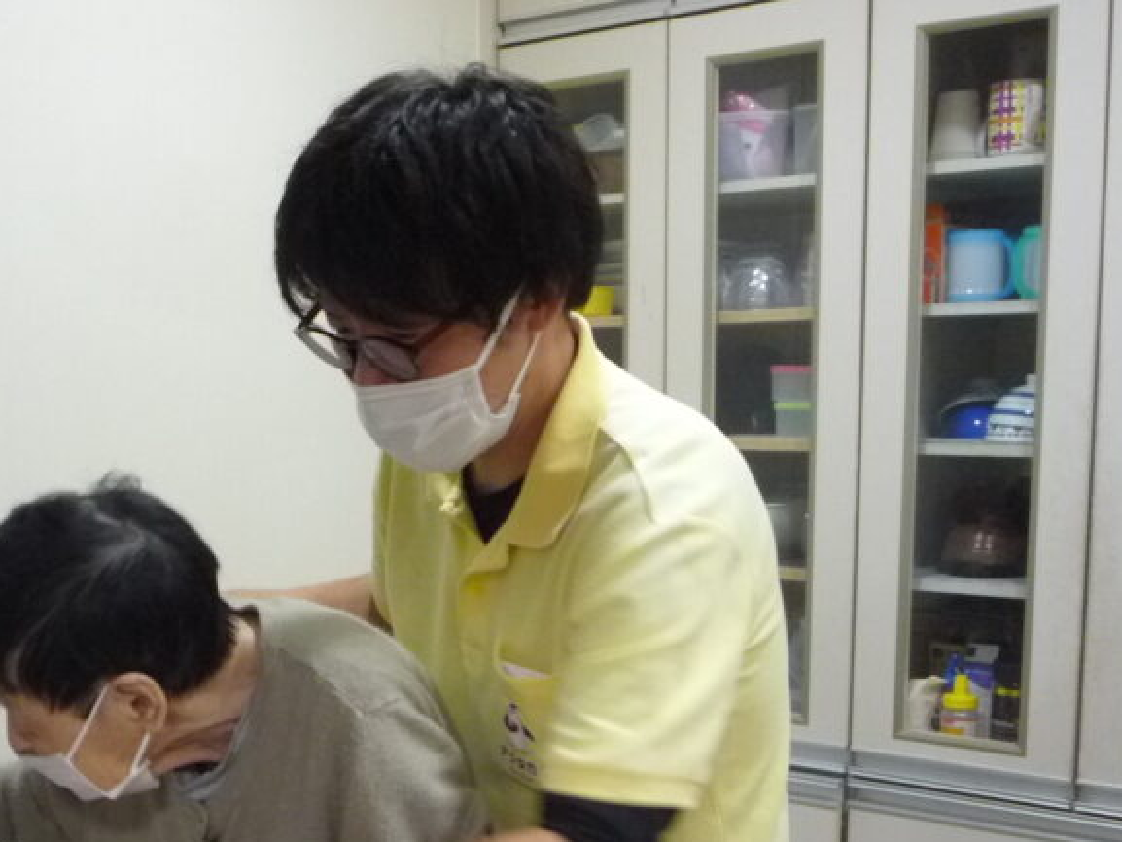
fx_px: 1686
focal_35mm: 52
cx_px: 280
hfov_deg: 36.0
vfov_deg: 27.6
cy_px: 634
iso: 400
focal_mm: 5.2
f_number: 3.3
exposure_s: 1/25
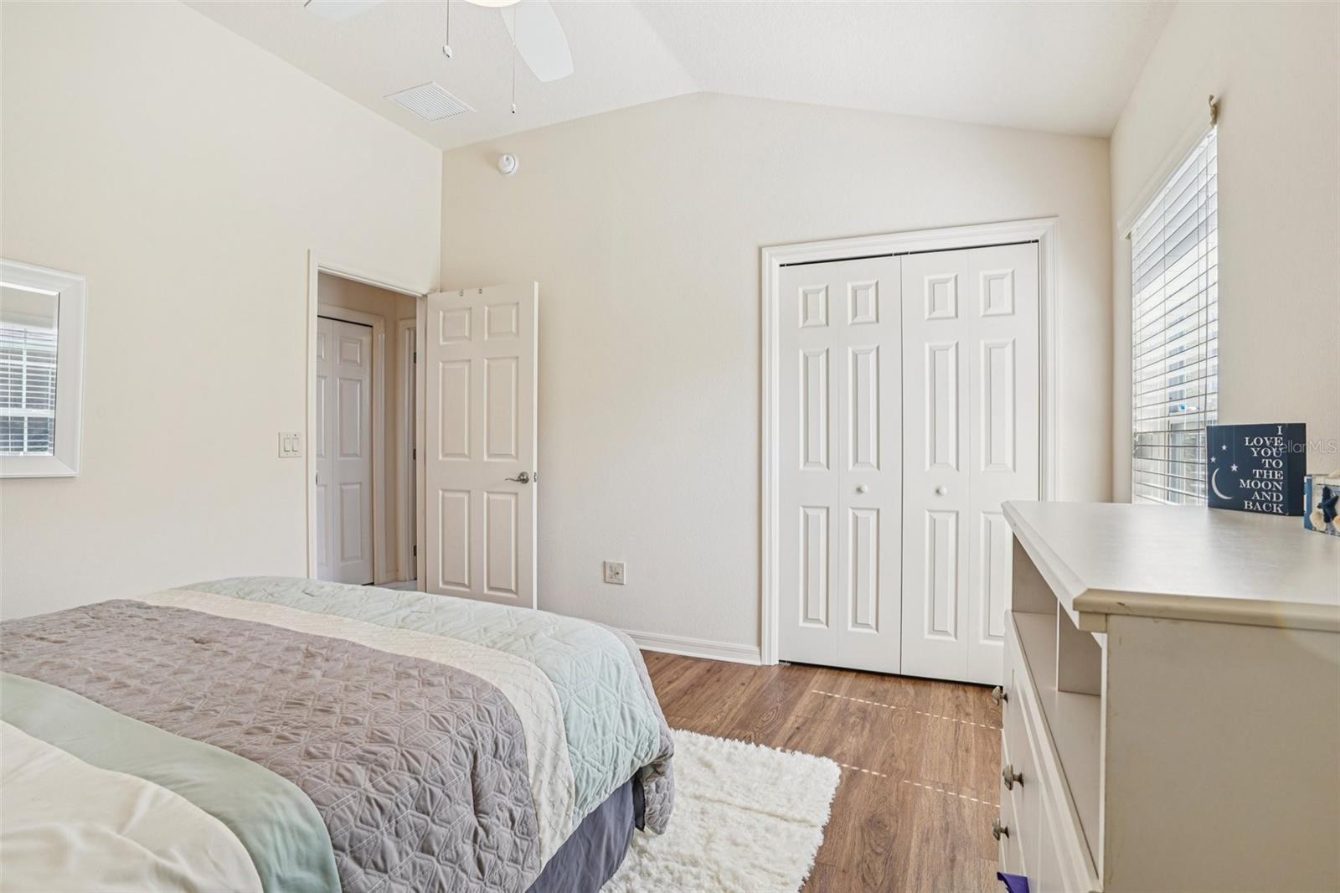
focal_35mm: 17
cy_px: 446
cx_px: 670
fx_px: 633
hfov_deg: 93.3
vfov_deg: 70.4
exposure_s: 1/13
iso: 100
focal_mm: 17
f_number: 9
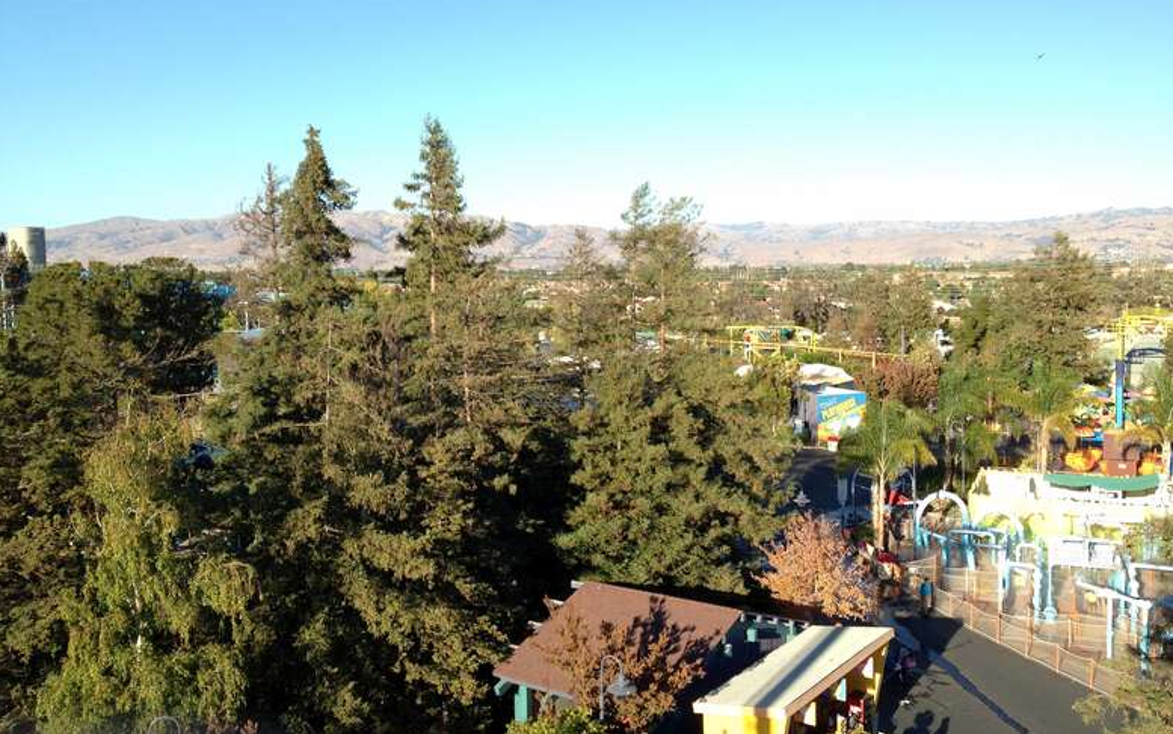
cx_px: 599
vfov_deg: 35.3
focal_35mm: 36
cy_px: 347
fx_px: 1151
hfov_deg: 54.0
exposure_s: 1/653
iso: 50
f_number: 2.4
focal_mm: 4.13
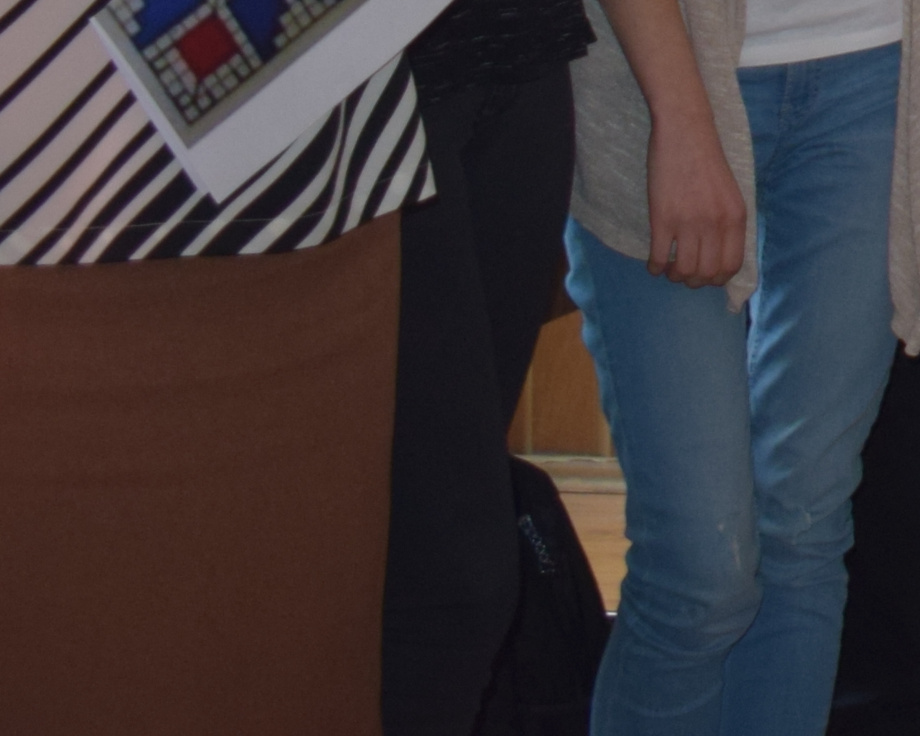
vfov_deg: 8.4
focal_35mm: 175
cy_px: -707
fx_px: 4751
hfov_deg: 9.6
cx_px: 2313
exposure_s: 1/60
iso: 500
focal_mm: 23
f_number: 3.8
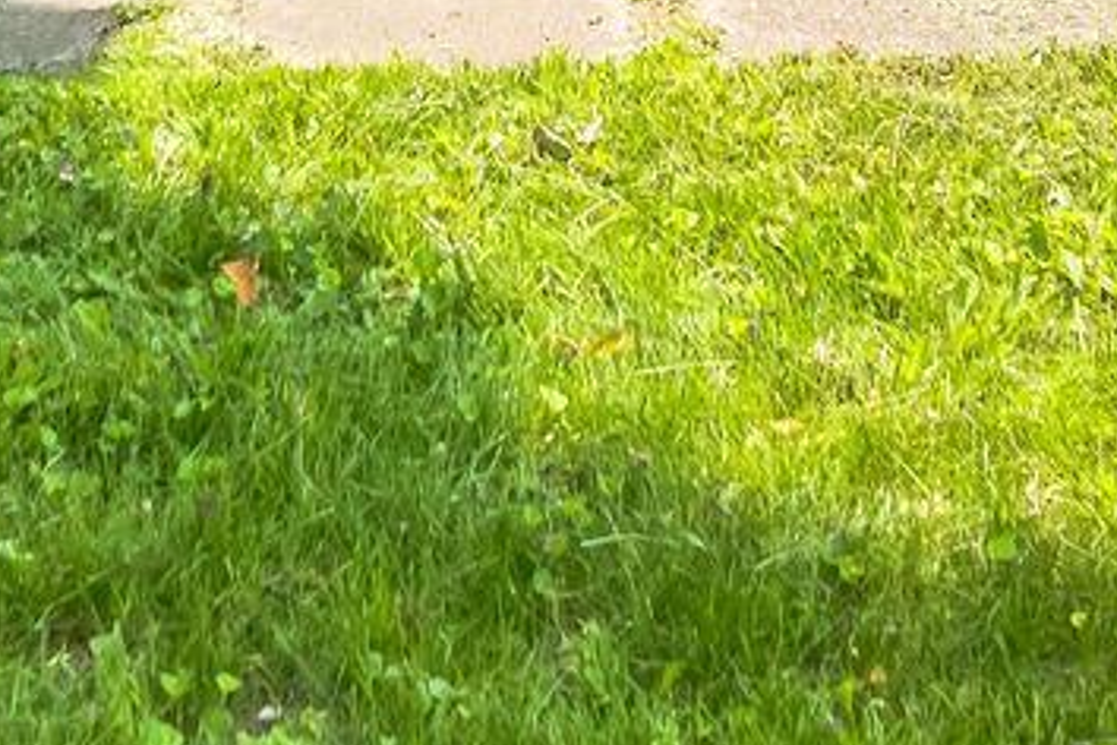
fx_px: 2513
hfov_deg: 25.1
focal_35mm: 81
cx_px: 565
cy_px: -813
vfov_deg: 13.9
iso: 800
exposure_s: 1/2500
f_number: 4.5
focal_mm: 14
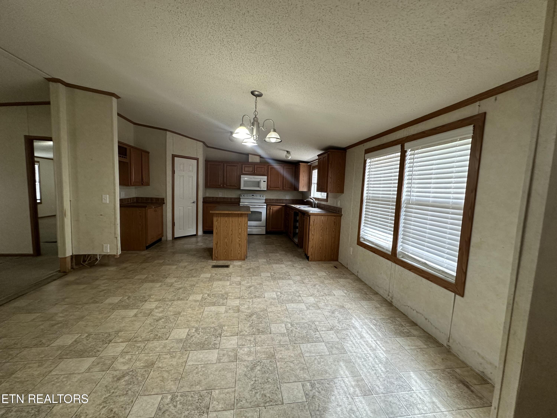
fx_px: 225
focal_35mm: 14
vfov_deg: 85.7
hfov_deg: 102.1
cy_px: 209
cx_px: 278
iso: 200
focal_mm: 2.22
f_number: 2.2
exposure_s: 1/120
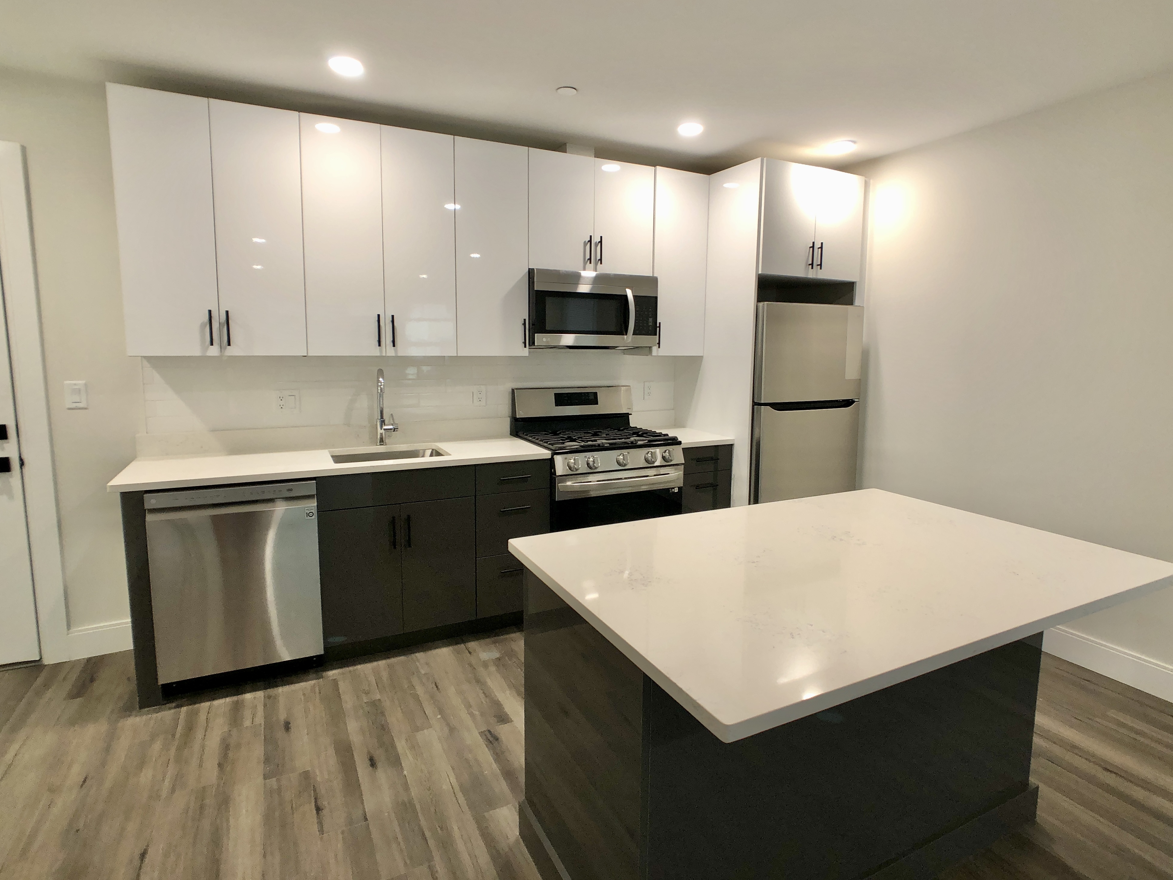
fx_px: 983
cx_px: 605
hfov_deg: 61.6
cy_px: 425
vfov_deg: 48.2
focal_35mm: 29
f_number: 1.8
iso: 50
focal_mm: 3.99
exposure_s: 1/30
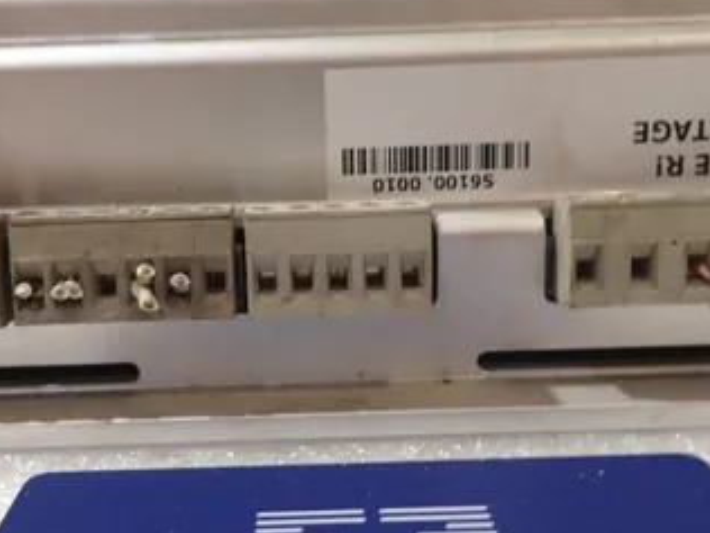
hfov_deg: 38.8
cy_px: 273
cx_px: 294
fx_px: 1005
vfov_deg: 29.7
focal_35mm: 49
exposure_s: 1/60
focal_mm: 4.5
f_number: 2
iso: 200
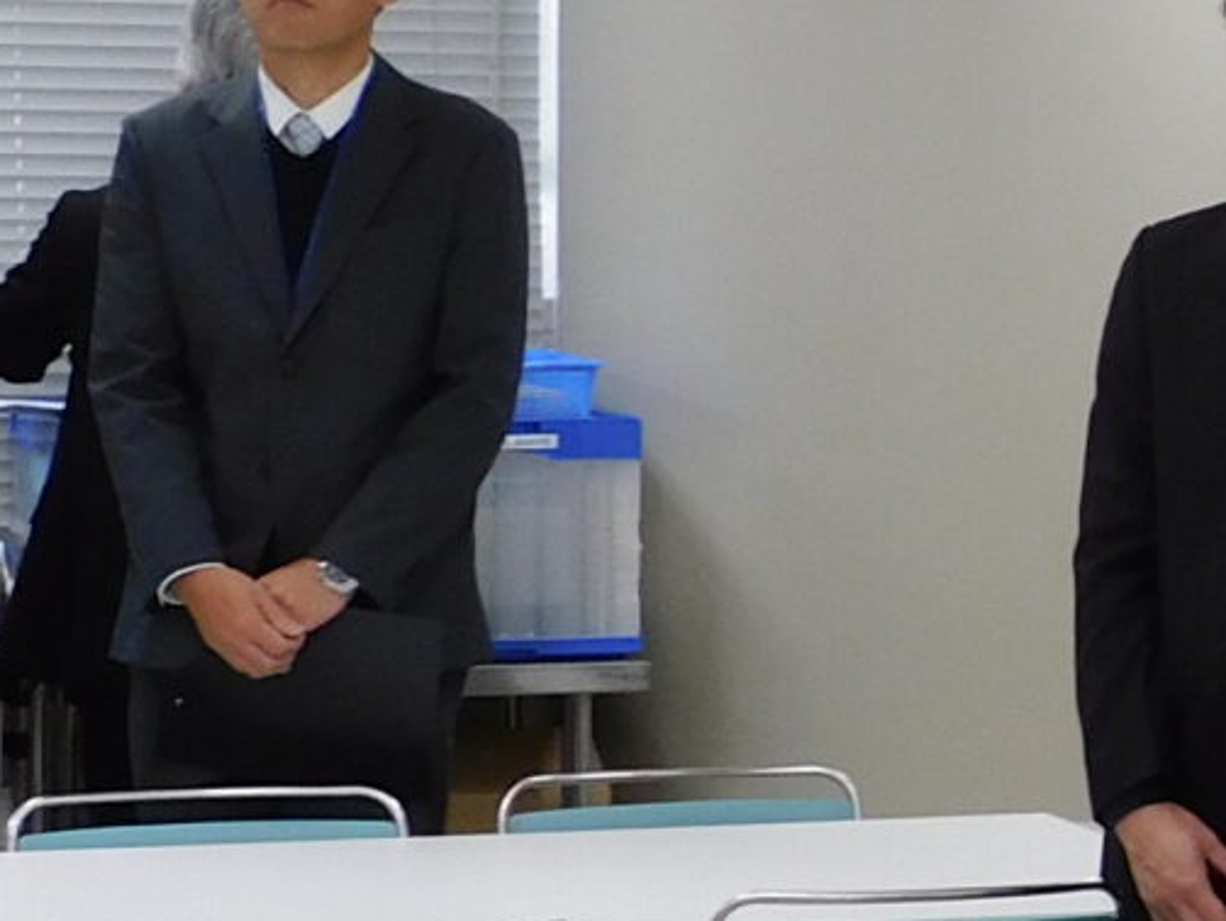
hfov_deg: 10.3
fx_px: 6309
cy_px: 465
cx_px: 2328
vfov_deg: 8.4
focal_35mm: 178
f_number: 3.8
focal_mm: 6.3
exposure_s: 1/30
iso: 140
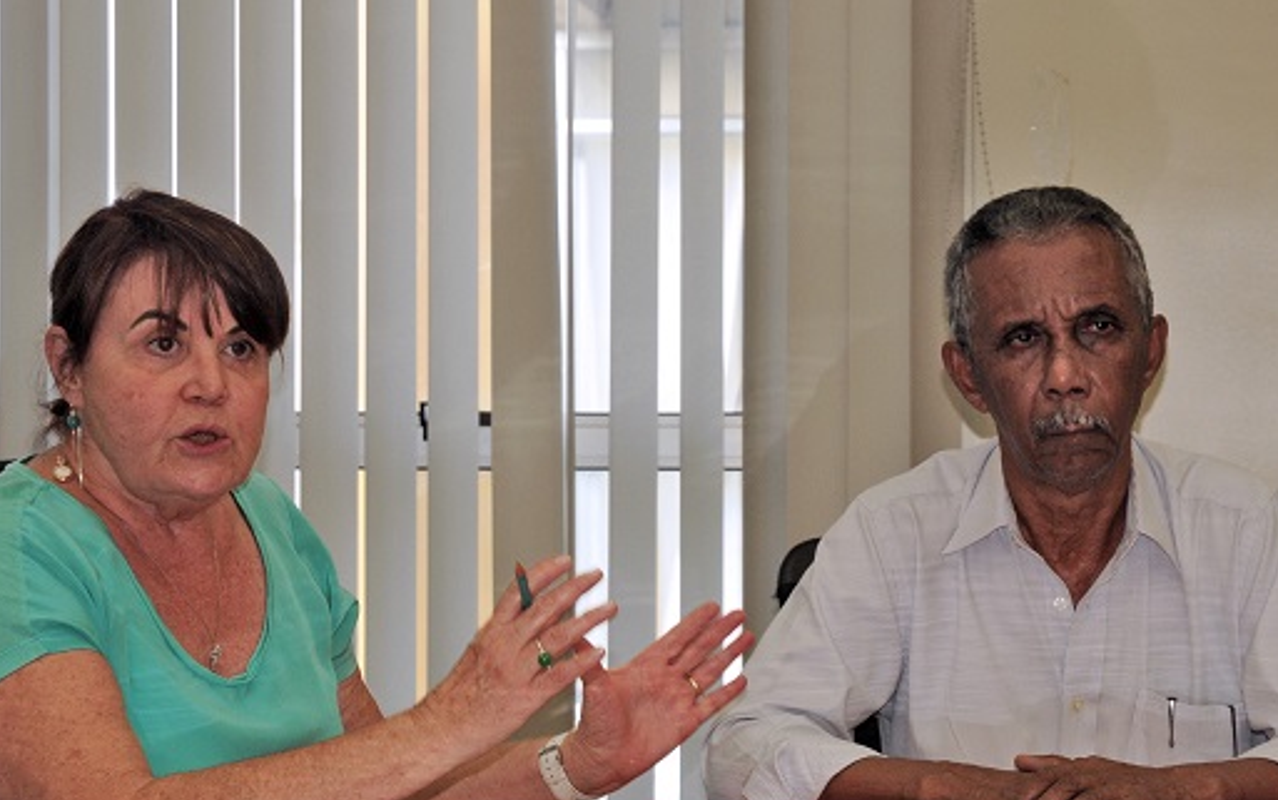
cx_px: 630
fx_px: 4111
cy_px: 359
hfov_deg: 17.7
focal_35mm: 118
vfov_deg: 11.1
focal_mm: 62
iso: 500
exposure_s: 1/80
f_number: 6.3
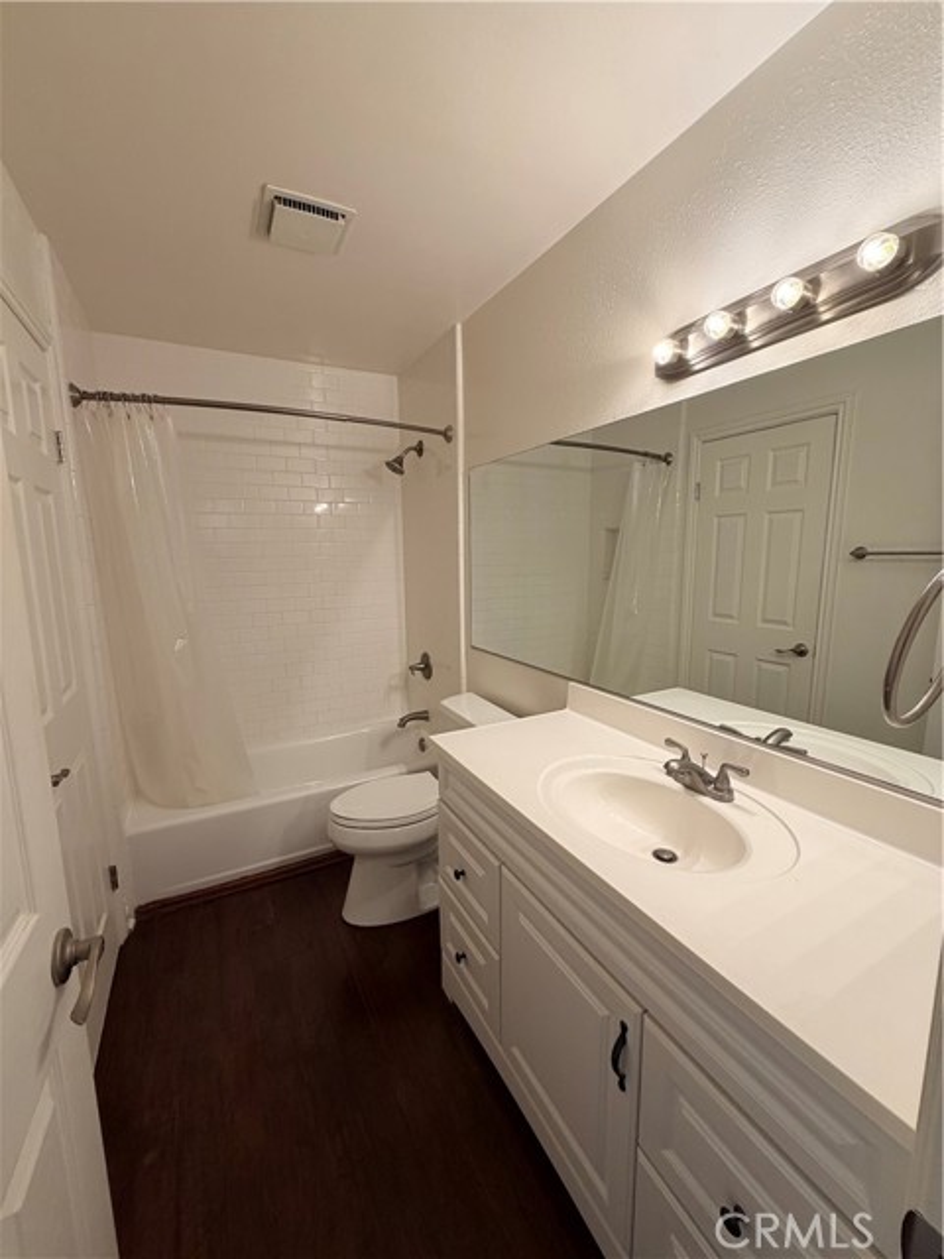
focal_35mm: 14
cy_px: 630
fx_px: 509
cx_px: 472
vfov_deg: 102.1
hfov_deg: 85.7
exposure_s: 1/120
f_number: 2.2
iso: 160
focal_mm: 2.22
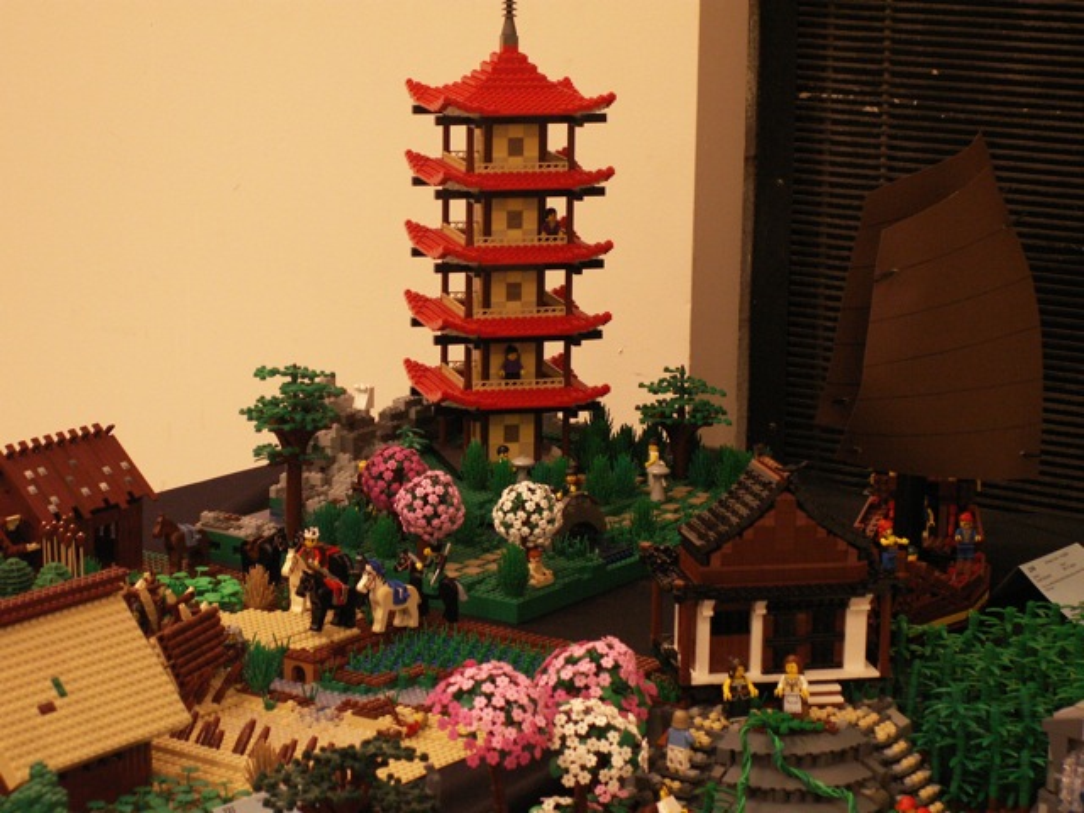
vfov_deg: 16.6
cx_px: 542
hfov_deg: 22.0
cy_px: 406
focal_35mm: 89
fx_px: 2787
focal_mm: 14.94
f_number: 3.5
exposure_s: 1/20
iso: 160
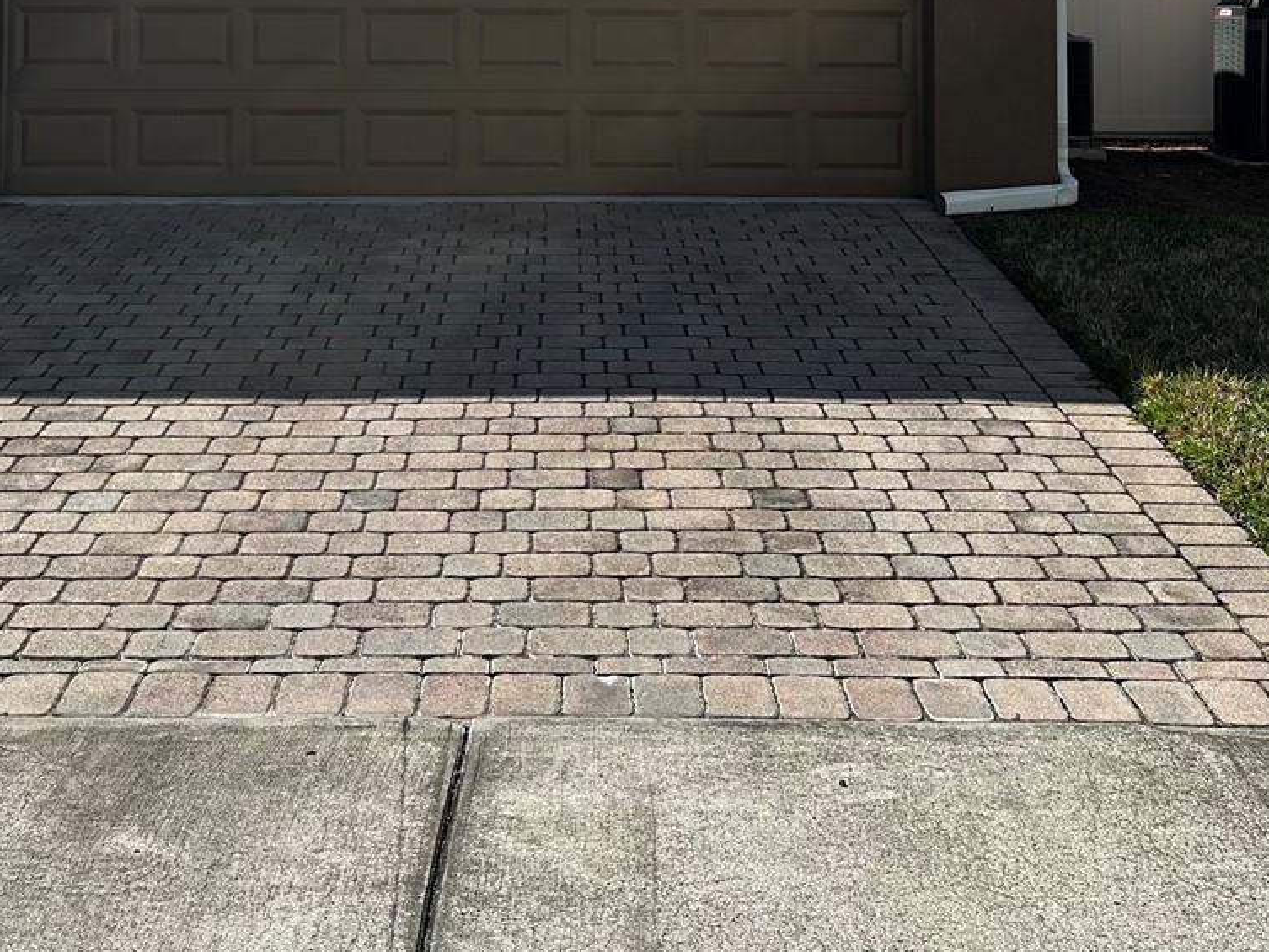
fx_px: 1870
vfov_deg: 26.6
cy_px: -52
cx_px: 563
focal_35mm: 51
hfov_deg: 37.4
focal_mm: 6.86
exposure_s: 1/4545
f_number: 1.78
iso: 80
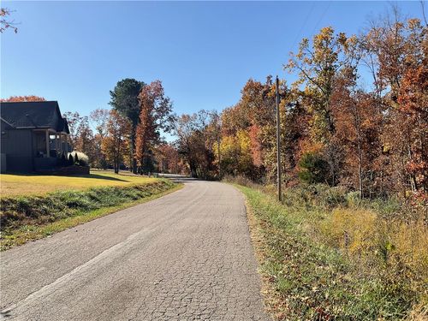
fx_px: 359
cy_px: 160
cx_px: 214
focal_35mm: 29
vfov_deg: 48.2
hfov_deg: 61.7
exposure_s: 1/1730
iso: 16
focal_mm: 3
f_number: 1.8
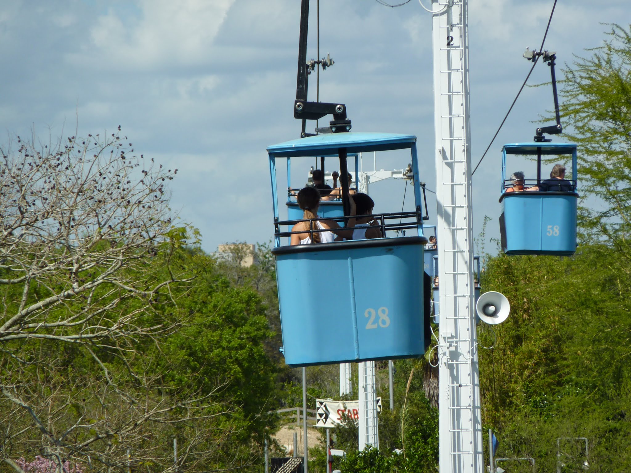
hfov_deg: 6.6
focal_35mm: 300
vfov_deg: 5.0
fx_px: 5469
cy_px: 236
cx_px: 316
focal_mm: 49.2
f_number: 5.6
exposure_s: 1/500
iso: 80
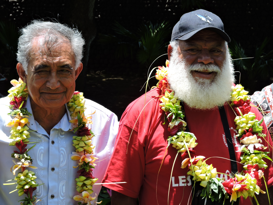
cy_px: 102
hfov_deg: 15.8
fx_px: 986
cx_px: 136
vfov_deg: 11.9
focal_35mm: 125
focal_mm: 22.4
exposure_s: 1/250
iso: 100
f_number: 5
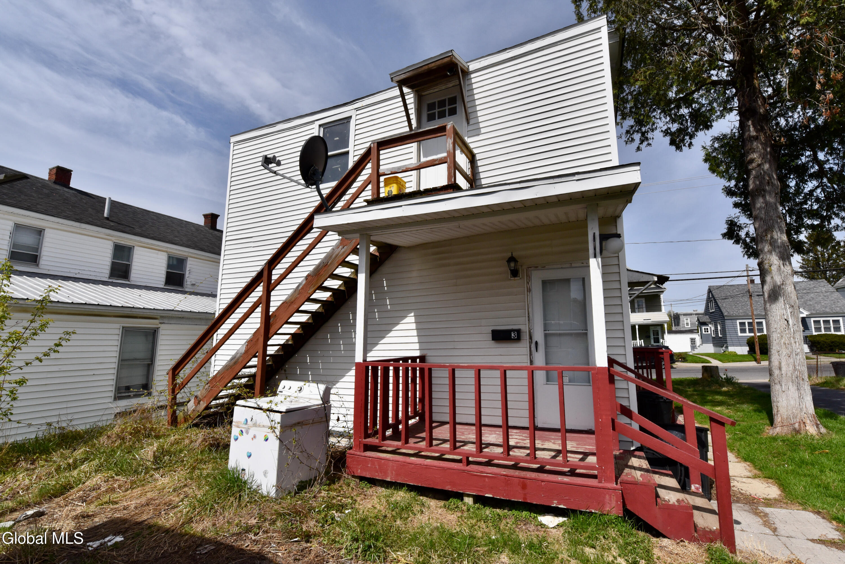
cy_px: 282
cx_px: 422
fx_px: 329
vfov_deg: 81.3
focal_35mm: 14
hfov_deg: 104.2
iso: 800
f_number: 16
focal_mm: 14
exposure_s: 1/1000
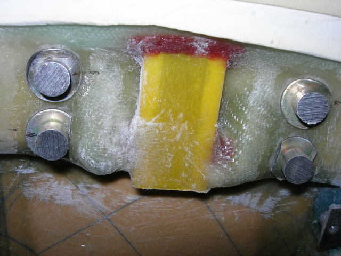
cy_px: 128
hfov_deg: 49.0
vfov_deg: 37.7
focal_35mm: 38
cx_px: 170
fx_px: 374
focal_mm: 7.8
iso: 64
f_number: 4.8
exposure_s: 1/60.1
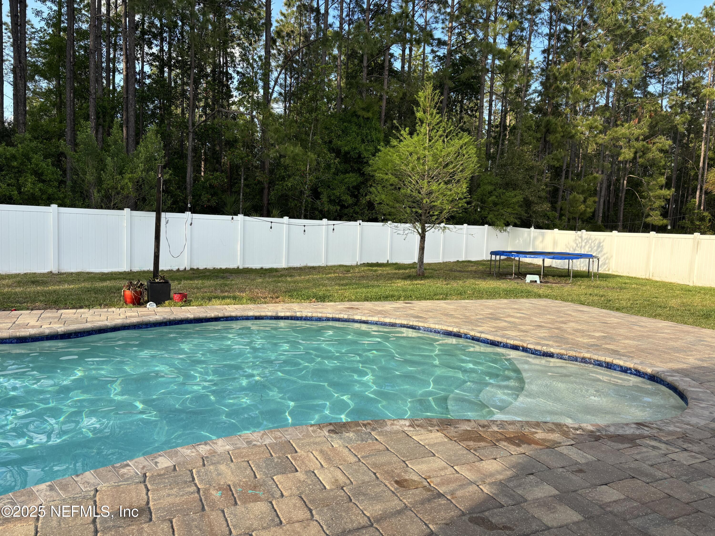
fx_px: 537
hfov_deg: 67.3
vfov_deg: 53.1
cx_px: 358
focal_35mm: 26
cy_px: 268
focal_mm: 5.96
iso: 50
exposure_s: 1/1047
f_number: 1.6
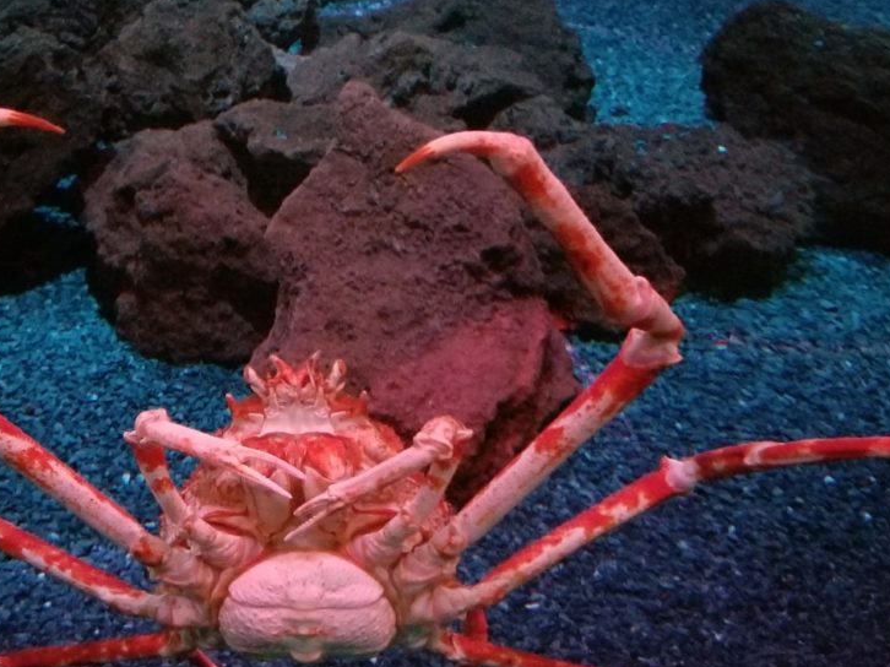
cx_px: 287
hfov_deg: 43.2
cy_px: 411
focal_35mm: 43
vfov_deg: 33.4
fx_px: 1105
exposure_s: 1/9
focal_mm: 4.25
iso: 1250
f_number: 1.7
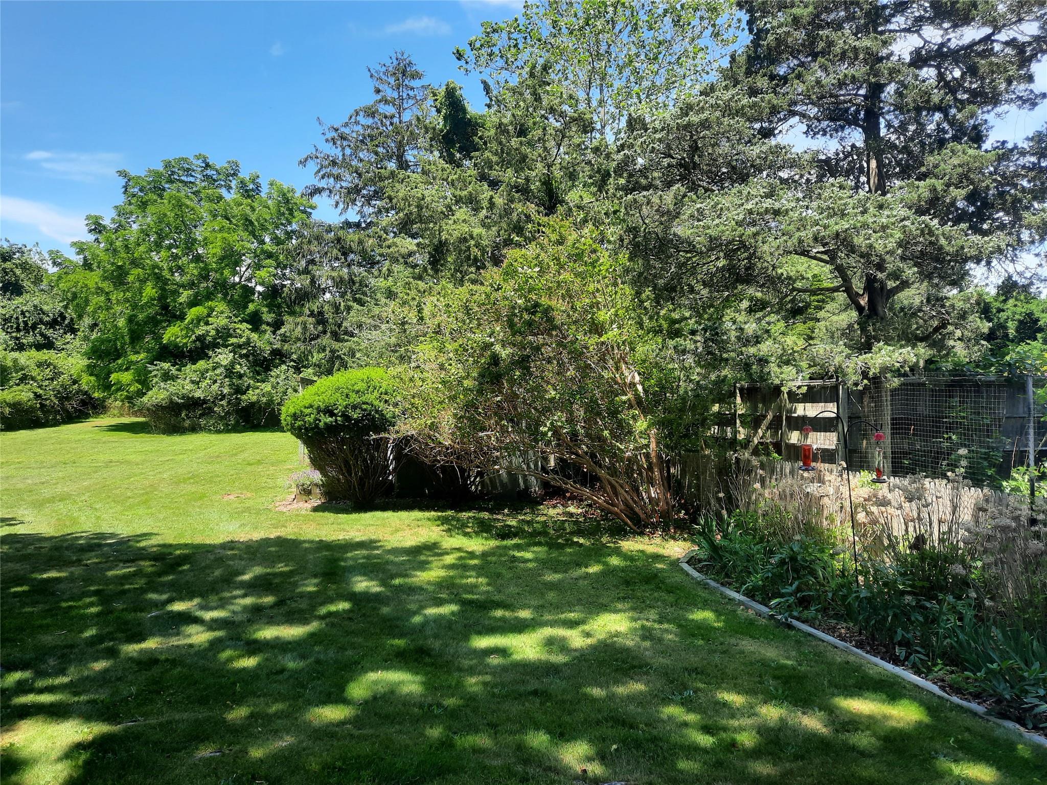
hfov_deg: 69.4
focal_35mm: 25
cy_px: 392
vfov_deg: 54.9
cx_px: 524
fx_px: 756
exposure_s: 1/324
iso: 32
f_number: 2
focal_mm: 4.6
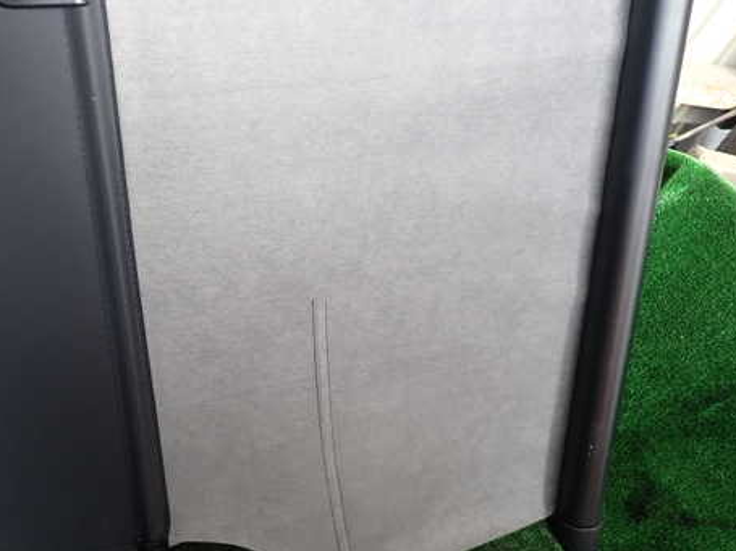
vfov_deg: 42.9
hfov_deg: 54.7
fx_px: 701
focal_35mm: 33
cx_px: 273
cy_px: 273
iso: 100
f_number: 2
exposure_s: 1/80
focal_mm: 4.5
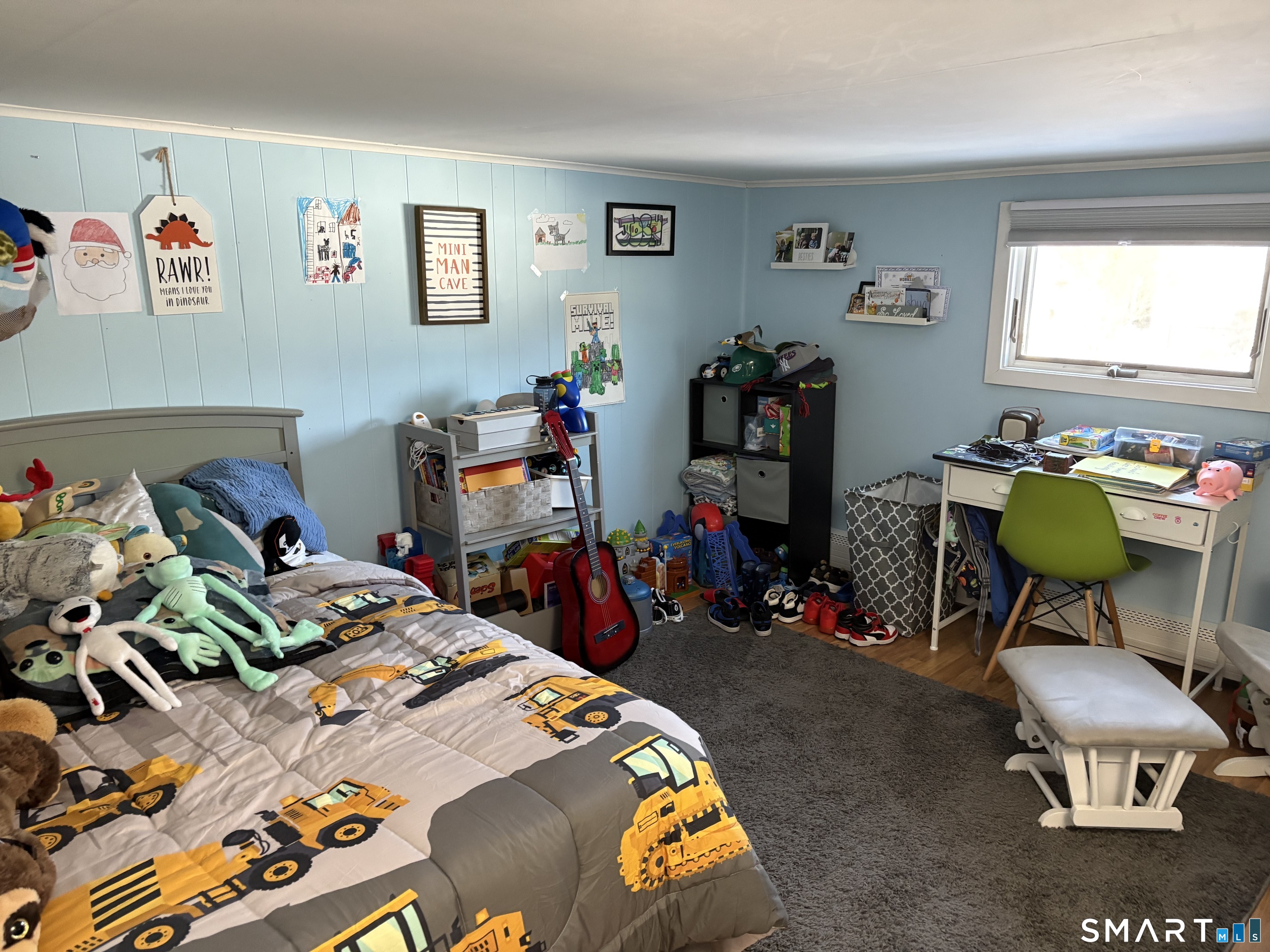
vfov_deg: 53.1
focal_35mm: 26
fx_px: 954
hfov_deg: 67.3
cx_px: 635
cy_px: 476
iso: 400
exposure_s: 1/60
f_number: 1.6
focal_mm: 5.96
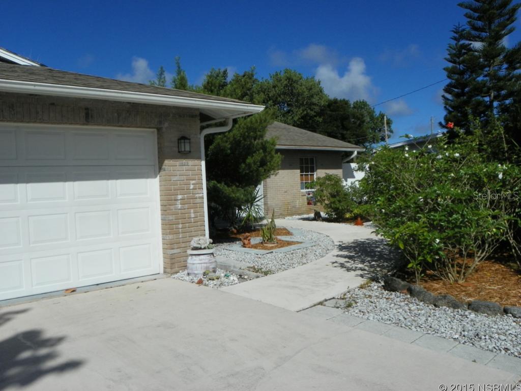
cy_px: 196
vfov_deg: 46.8
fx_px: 452
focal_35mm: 30
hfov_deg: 59.9
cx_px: 260
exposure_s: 1/640
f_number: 7.1
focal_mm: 5.3
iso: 64
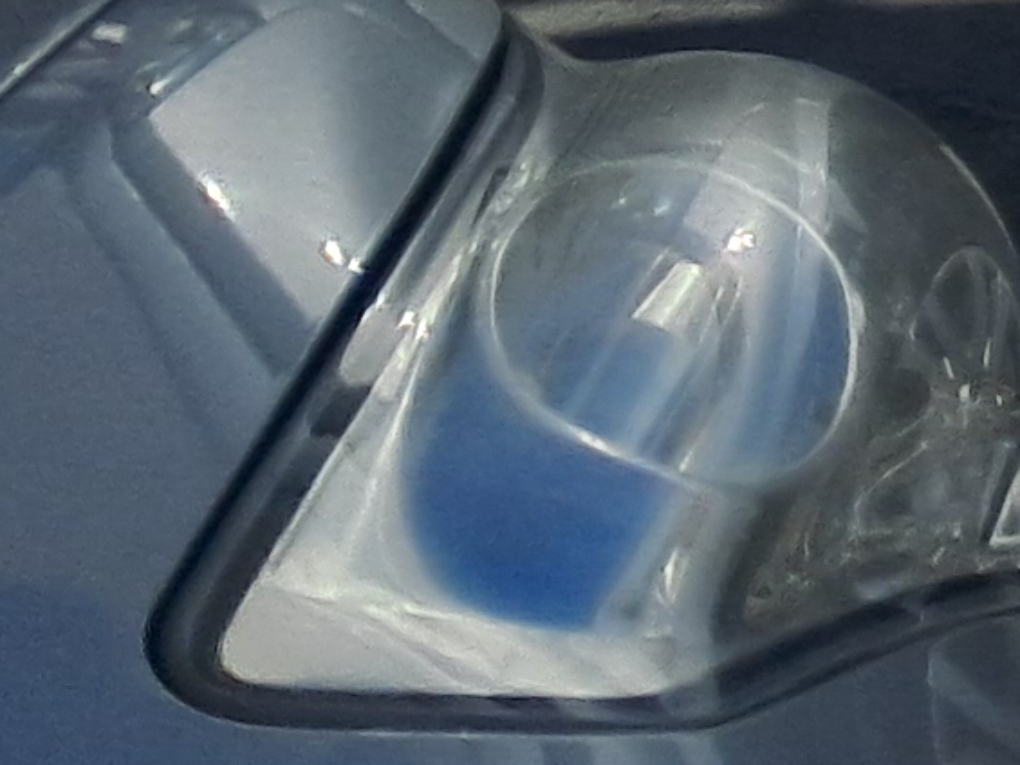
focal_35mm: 195
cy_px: -1608
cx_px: 3412
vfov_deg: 6.8
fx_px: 5747
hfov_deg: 8.1
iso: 50
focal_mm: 4
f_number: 1.8
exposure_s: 1/2410
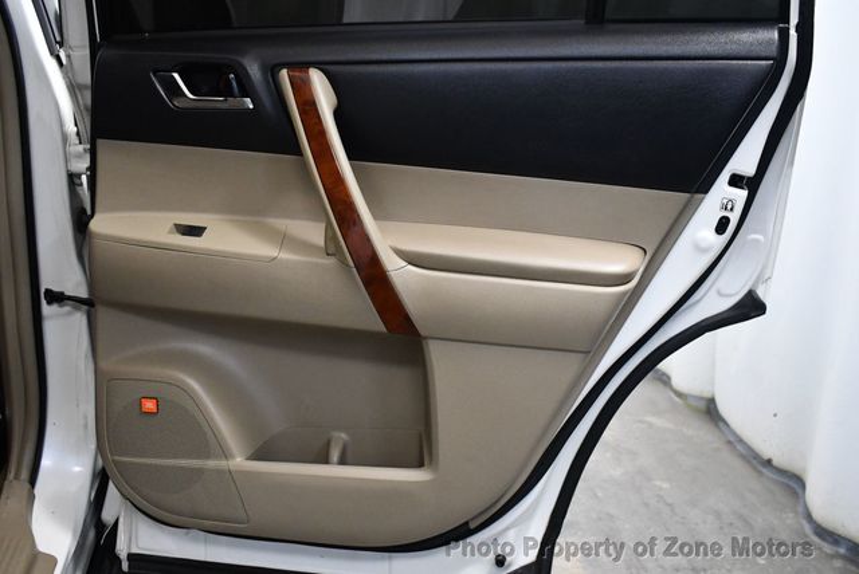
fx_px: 860
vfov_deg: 36.9
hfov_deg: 53.1
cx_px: 430
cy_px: 287
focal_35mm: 36
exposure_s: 1/125
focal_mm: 18
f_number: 3.5
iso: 2200
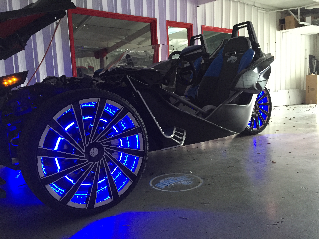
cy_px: 120
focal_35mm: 29
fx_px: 267
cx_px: 160
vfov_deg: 48.2
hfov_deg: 61.7
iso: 250
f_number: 2.2
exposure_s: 1/30
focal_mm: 4.15
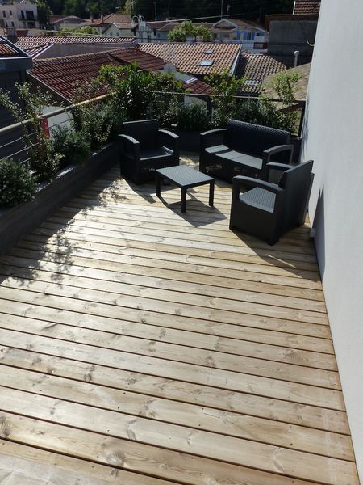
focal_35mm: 25
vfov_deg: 69.4
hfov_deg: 54.9
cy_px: 242
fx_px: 350
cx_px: 182
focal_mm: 4.5
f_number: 4.5
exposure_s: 1/1600
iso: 160
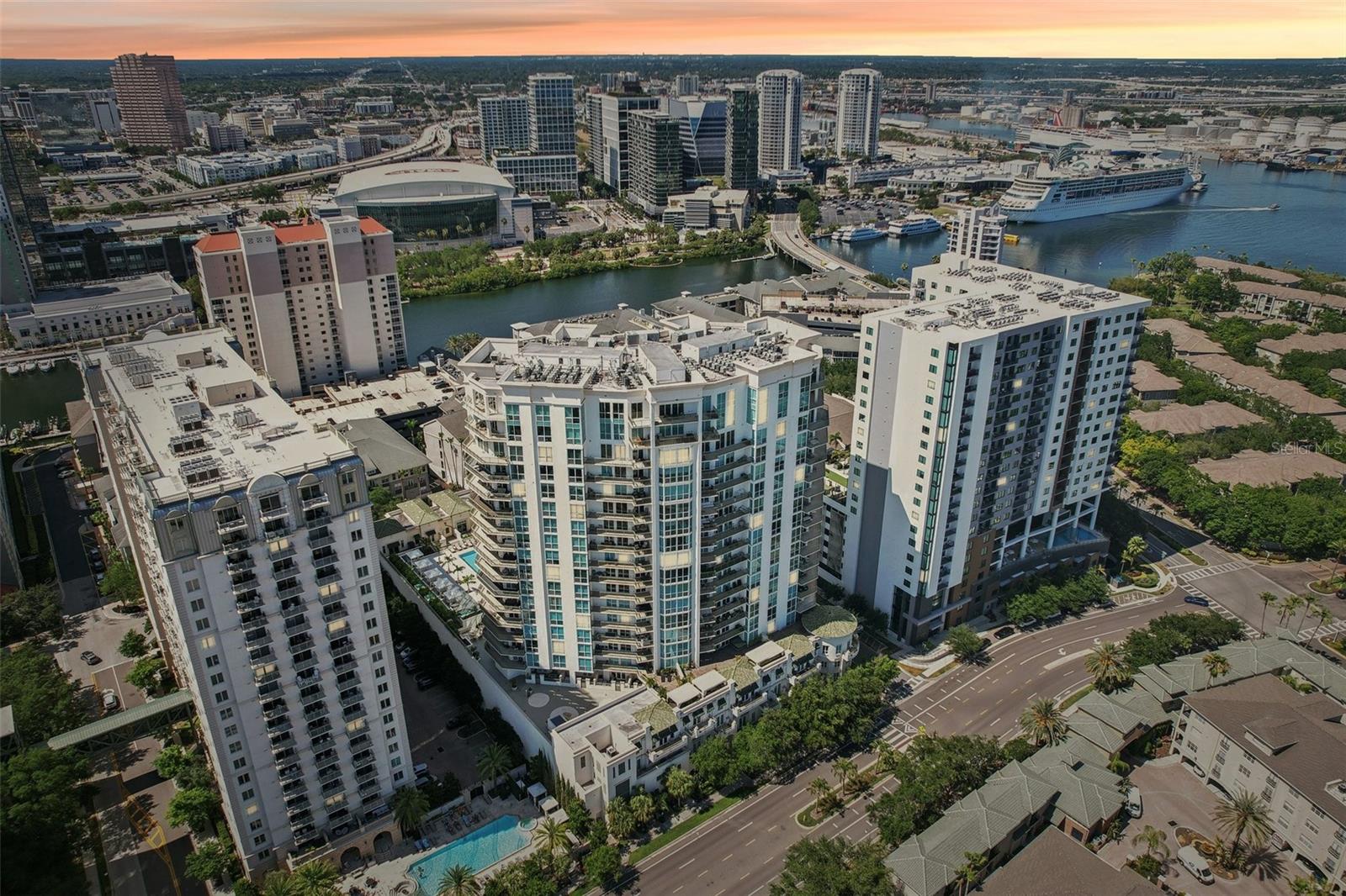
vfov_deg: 57.2
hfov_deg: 78.6
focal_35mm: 22
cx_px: 673
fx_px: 822
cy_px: 448
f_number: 2.8
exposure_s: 1/1000
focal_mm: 8.4
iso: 100
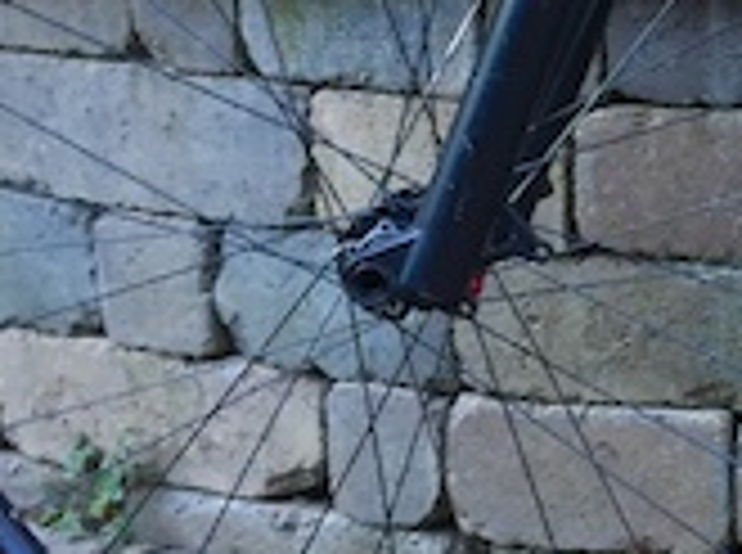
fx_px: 3016
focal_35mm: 141
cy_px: -72
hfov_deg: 12.7
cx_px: 1354
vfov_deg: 10.3
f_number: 2.2
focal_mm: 4.15
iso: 40
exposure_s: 1/30
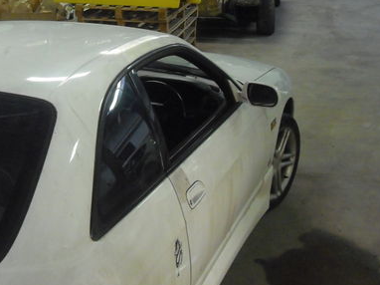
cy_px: 93
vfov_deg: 23.5
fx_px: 680
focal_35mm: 62
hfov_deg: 30.6
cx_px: 91
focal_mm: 6.2
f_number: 2.7
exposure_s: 1/40
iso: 500
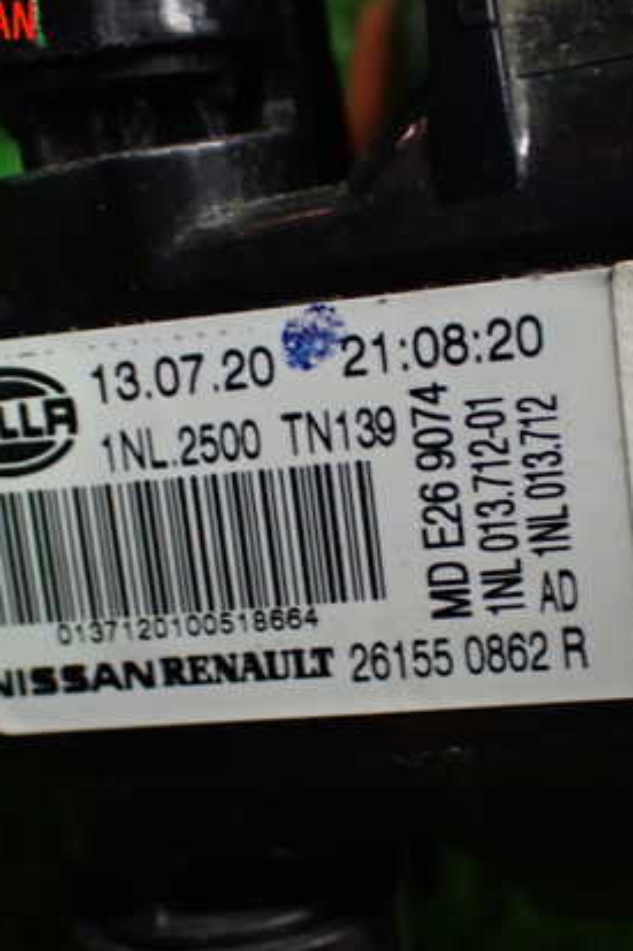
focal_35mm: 62
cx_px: 308
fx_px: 1636
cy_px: 513
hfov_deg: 21.9
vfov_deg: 32.4
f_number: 2.8
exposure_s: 1/100
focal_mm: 7.31
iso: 800
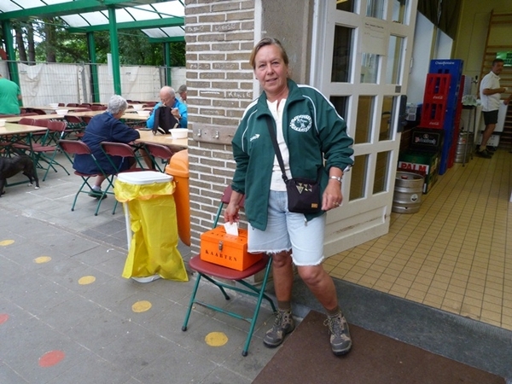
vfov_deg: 54.9
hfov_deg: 69.4
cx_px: 256
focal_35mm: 25
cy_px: 192
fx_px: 370
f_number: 2.8
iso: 200
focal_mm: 4.5
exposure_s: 1/60
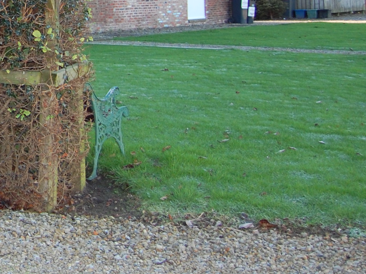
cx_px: -138
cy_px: -42
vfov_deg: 17.8
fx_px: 840
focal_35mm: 79
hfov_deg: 21.6
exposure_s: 1/320
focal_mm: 19
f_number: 3.5
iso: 400
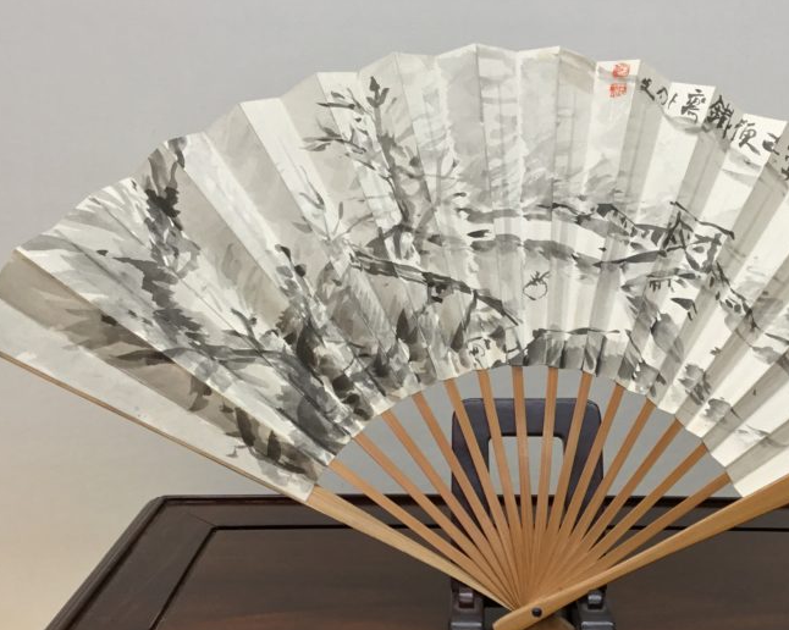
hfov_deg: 38.5
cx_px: 500
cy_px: 289
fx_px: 1120
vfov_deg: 31.4
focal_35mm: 48
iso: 64
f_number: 2.4
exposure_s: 1/30
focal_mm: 3.3
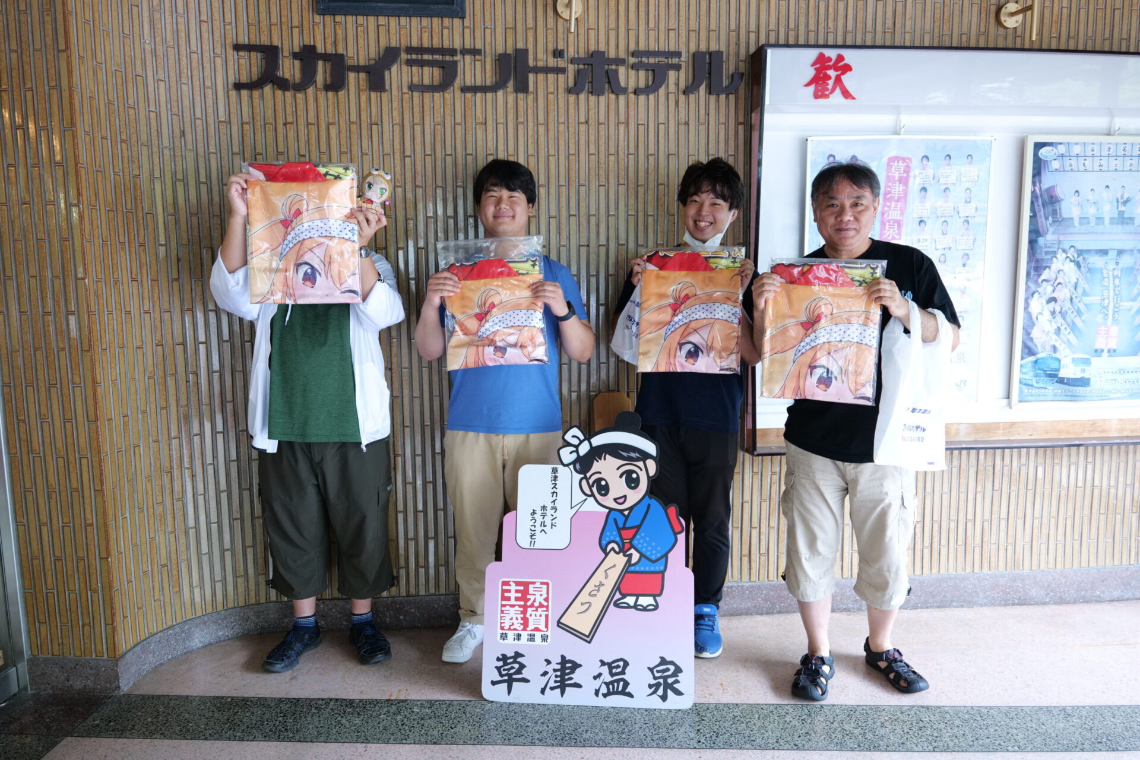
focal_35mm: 25
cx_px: 570
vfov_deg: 51.3
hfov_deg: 71.5
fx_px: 792
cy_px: 380
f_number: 2.8
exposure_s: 1/60
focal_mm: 25
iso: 1000
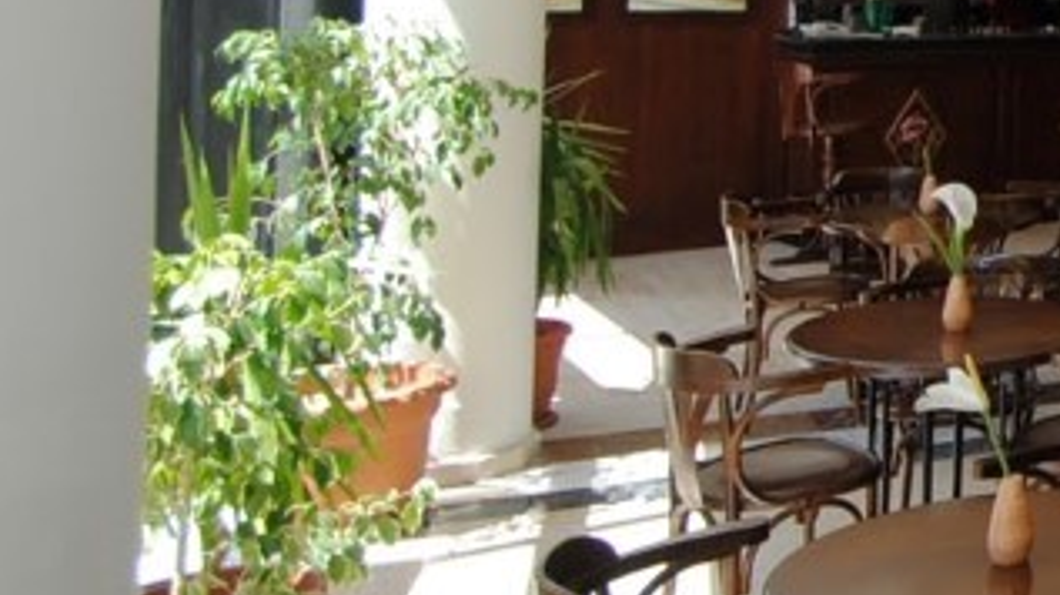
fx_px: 1601
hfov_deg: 26.1
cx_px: 1617
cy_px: -20
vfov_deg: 20.3
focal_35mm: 57
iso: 100
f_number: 3.5
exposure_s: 1/160
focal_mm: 10
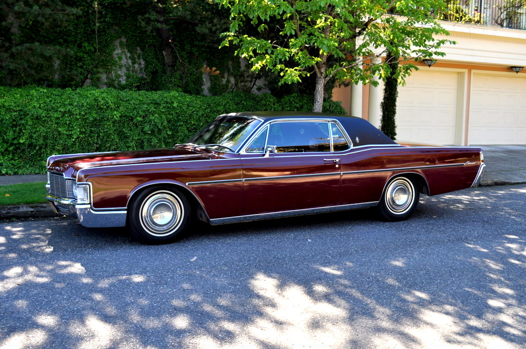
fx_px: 613
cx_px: 263
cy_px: 174
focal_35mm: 42
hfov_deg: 46.5
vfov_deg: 31.8
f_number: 5.6
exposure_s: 1/125
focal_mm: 28
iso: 200
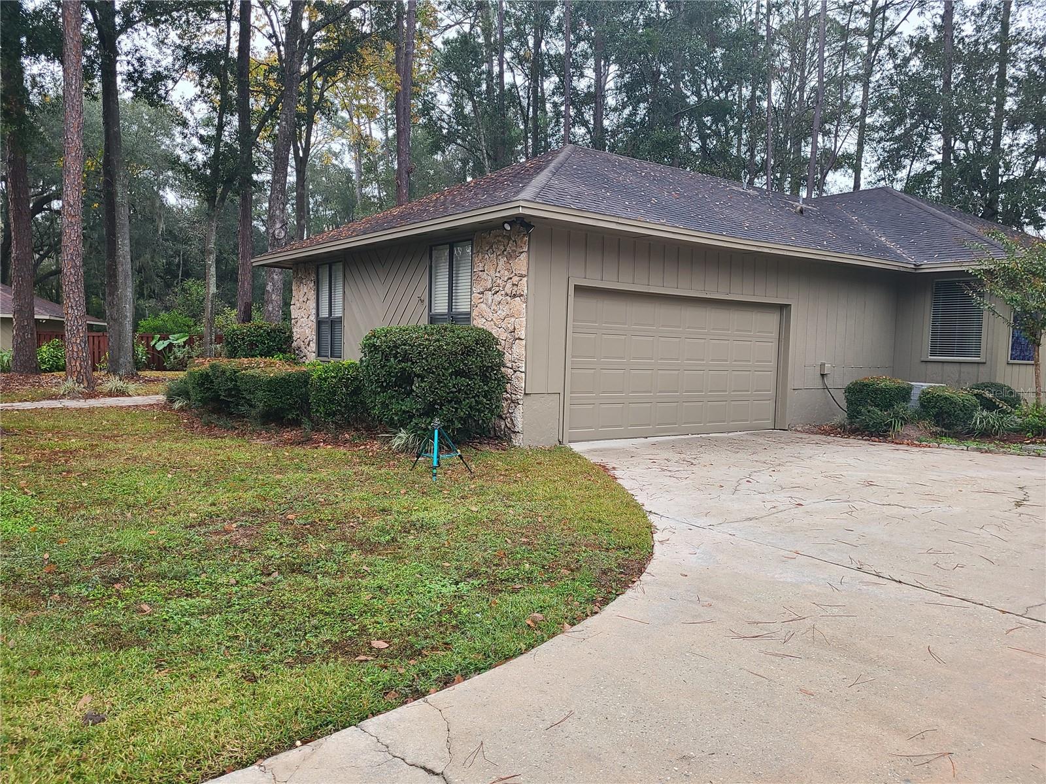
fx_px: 786
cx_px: 523
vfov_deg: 53.1
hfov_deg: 67.3
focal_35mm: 26
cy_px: 392
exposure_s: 1/60
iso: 80
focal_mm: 5.4
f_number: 1.8
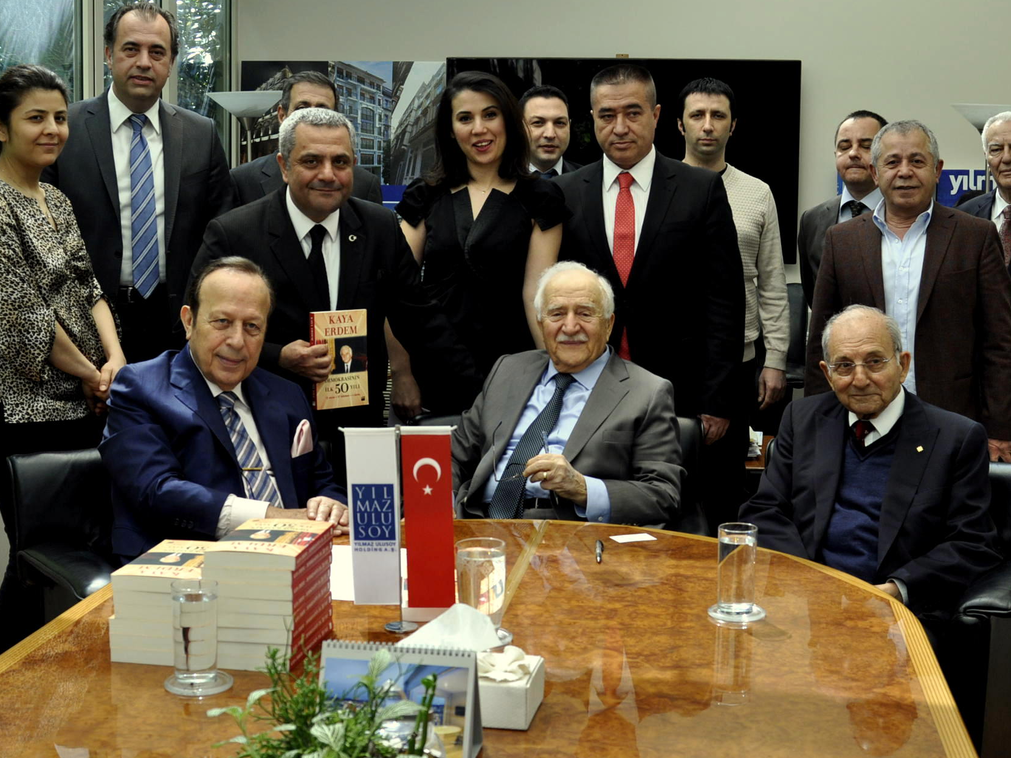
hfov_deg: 36.7
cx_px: 590
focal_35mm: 52
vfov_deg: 28.0
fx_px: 1519
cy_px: 332
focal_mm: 28
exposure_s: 1/100
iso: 500
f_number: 5
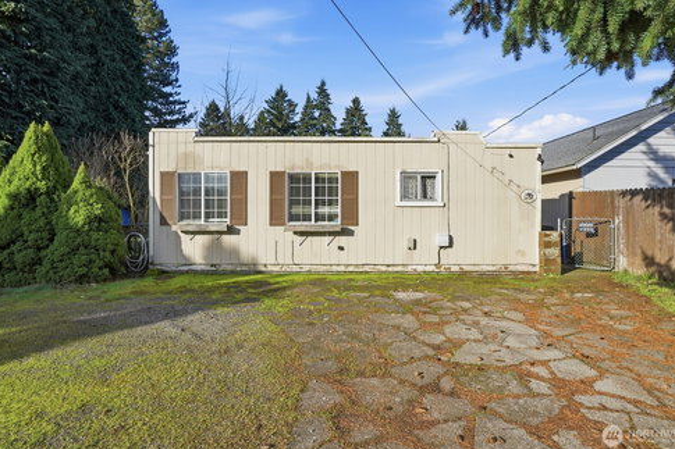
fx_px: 356
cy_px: 215
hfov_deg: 86.9
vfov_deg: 64.5
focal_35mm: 19
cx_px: 348
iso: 320
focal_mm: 18
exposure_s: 1/2500
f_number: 9
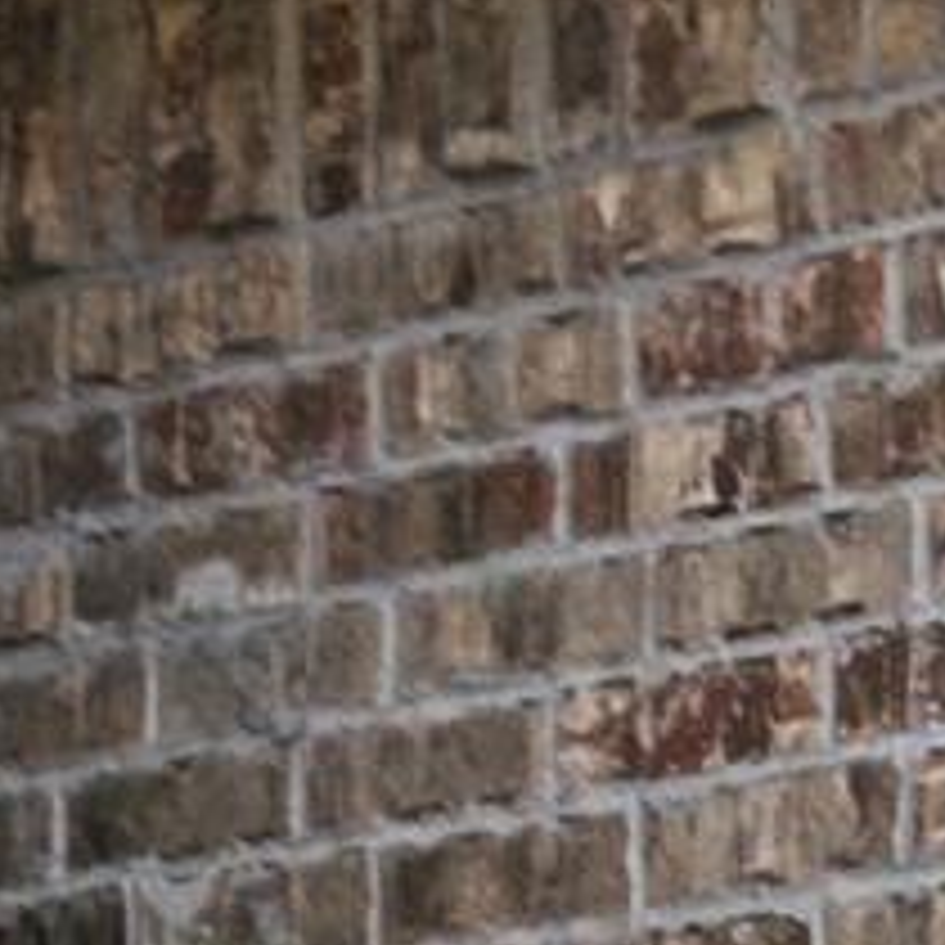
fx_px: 11273
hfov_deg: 4.5
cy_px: 2788
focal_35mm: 365
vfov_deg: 4.6
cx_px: 3411
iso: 200
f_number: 8
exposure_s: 1/60
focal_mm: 24
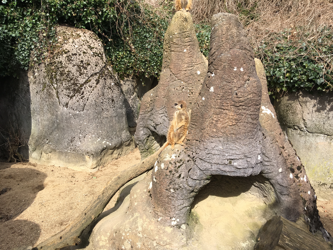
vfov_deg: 48.2
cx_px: 166
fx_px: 279
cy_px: 125
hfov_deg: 61.7
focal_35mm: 29
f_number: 2.2
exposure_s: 1/635
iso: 25
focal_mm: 4.15
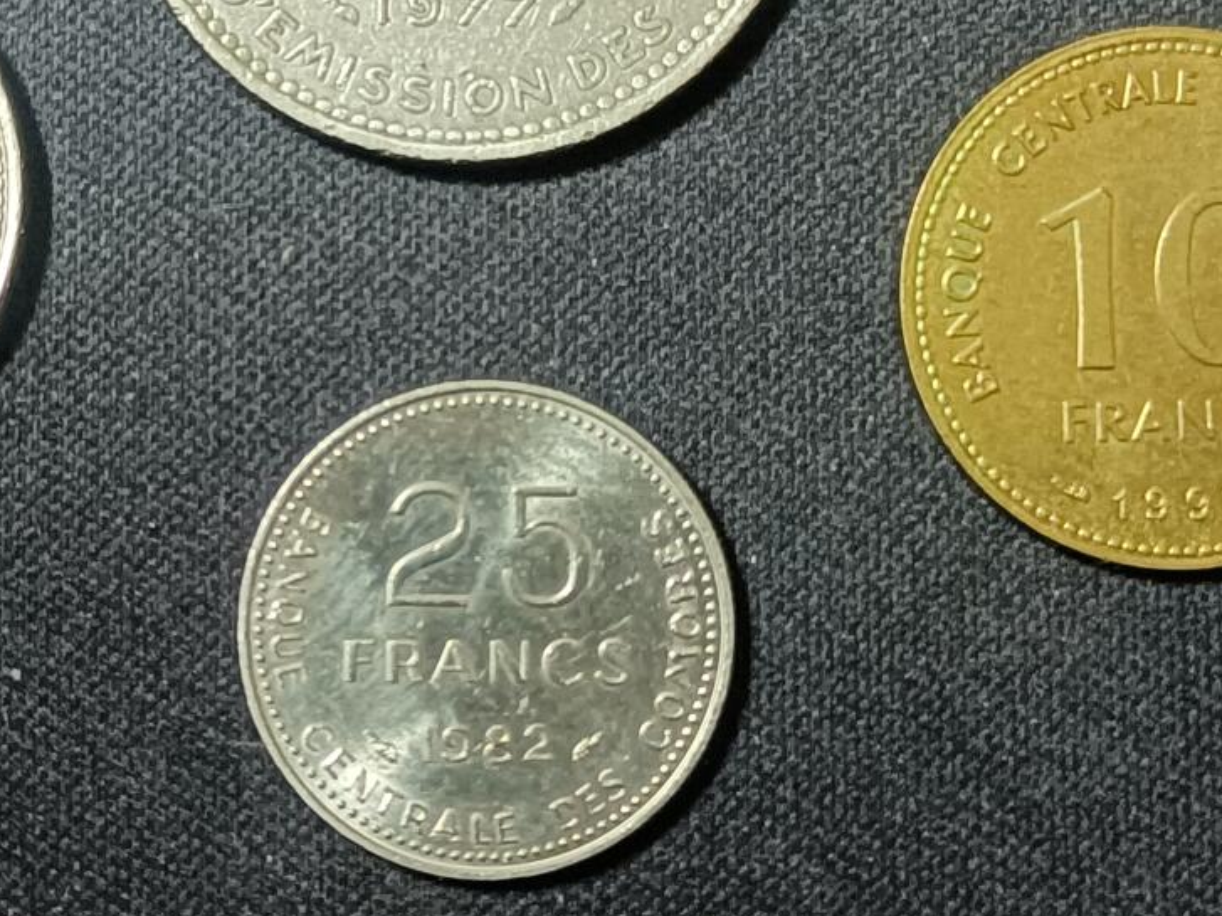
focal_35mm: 79
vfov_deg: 18.6
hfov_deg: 24.7
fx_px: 2788
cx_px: 466
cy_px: 262
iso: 1887
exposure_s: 1/33.3
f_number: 1.8
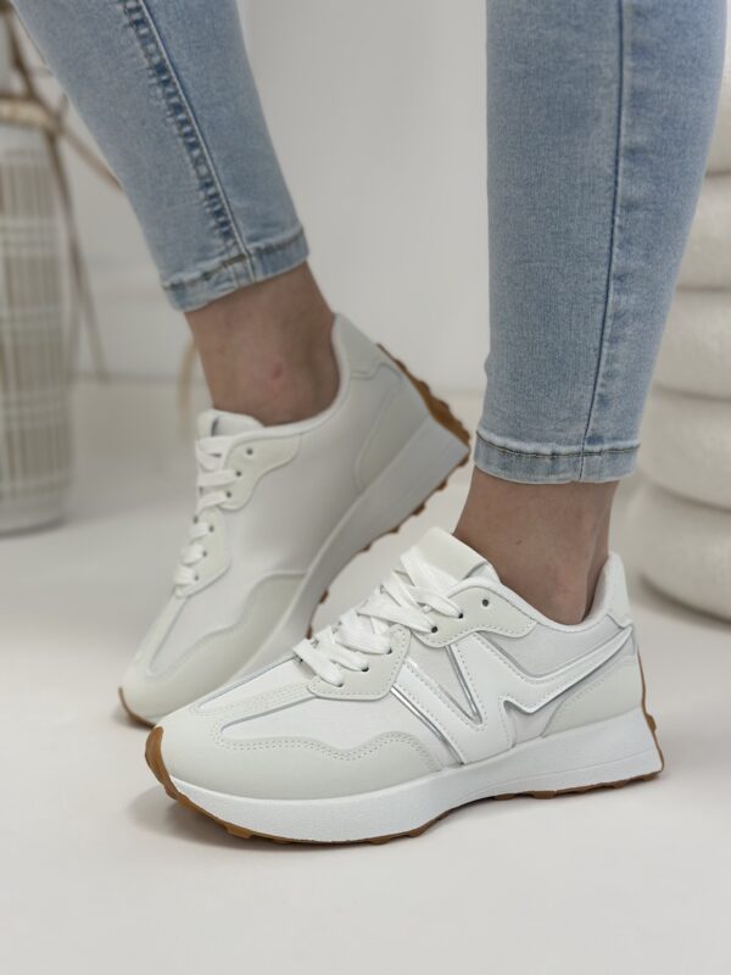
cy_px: 488
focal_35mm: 48
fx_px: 1352
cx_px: 366
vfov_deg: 39.7
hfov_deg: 30.3
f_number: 1.78
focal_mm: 6.86
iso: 100
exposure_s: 1/100
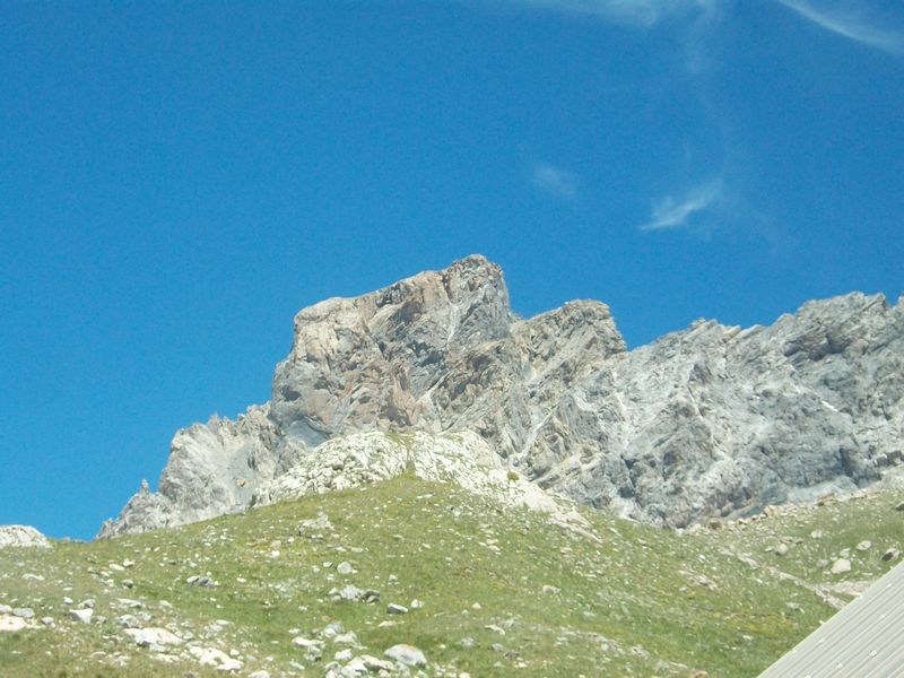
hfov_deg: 29.4
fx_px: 1724
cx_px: 452
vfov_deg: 22.3
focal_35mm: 66
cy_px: 339
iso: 80
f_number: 4.1
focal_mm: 11
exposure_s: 1/640
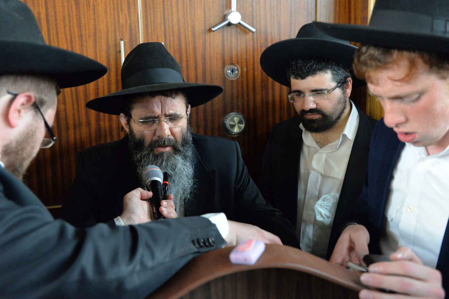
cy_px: 150
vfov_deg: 29.3
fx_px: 574
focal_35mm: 46
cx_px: 224
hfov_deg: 42.7
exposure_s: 1/100
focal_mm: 46
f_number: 5
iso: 5000
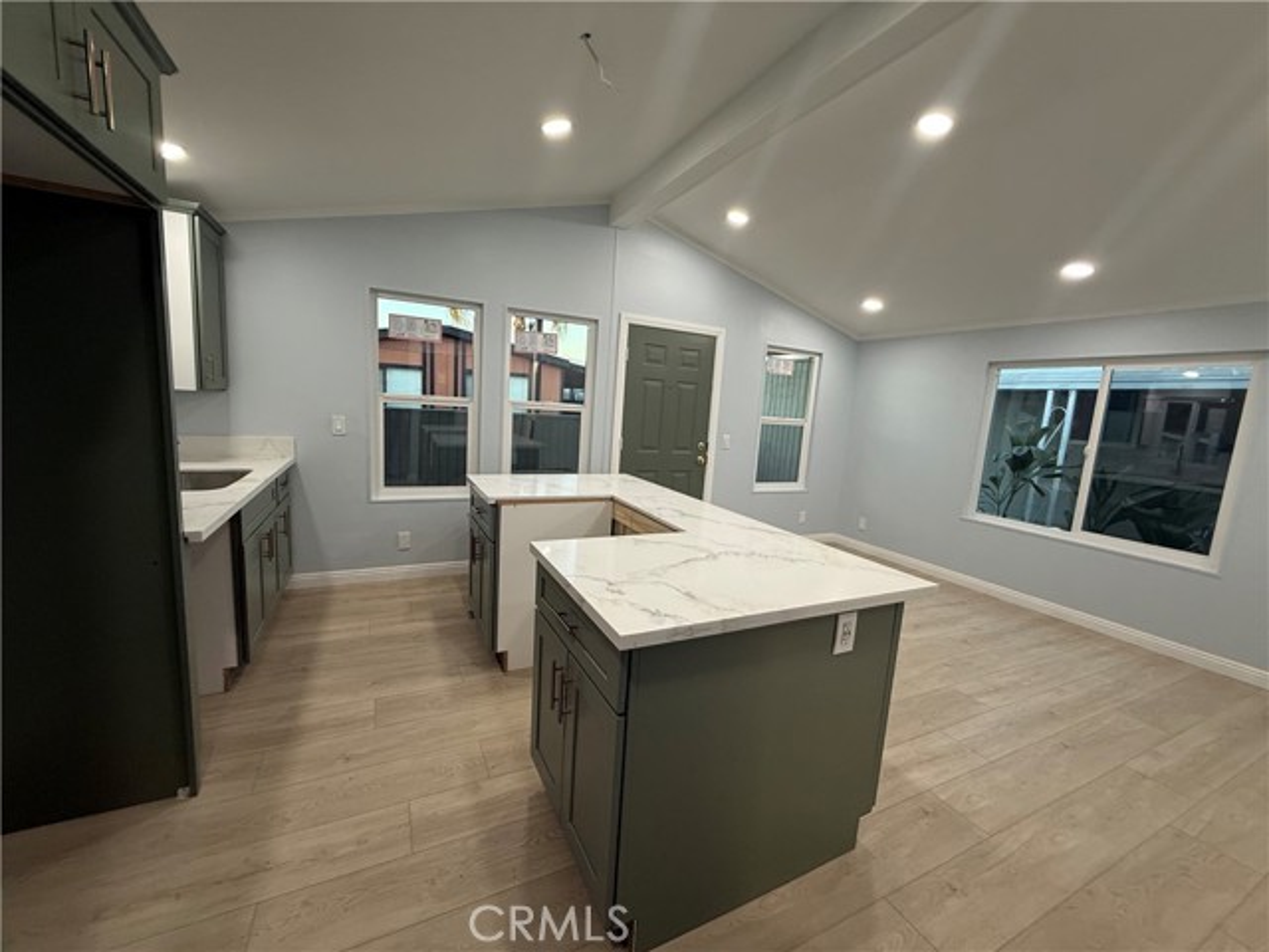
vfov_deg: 85.7
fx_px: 513
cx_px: 634
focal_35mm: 14
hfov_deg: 102.1
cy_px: 476
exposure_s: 1/120
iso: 160
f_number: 2.2
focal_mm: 2.22
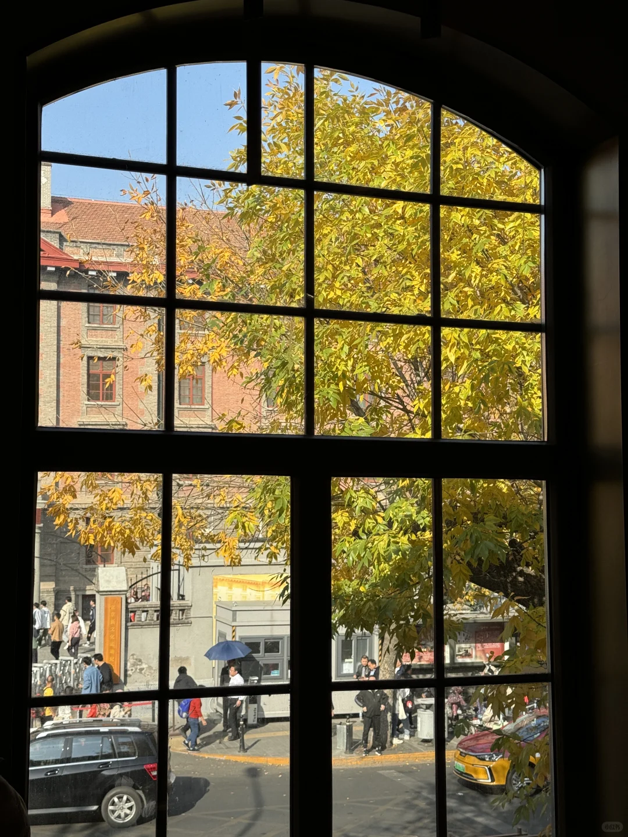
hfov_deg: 30.3
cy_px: 418
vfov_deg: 39.7
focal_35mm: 48
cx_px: 314
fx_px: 1161
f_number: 1.78
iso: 64
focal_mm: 6.86
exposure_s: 1/2252
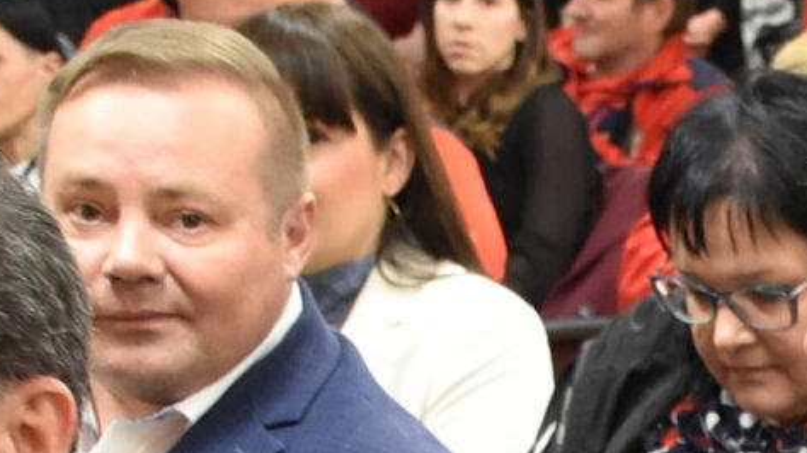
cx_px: 1282
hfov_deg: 10.2
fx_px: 4363
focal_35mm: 204
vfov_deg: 5.7
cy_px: 1215
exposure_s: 1/30
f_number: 4
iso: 1400
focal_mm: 24
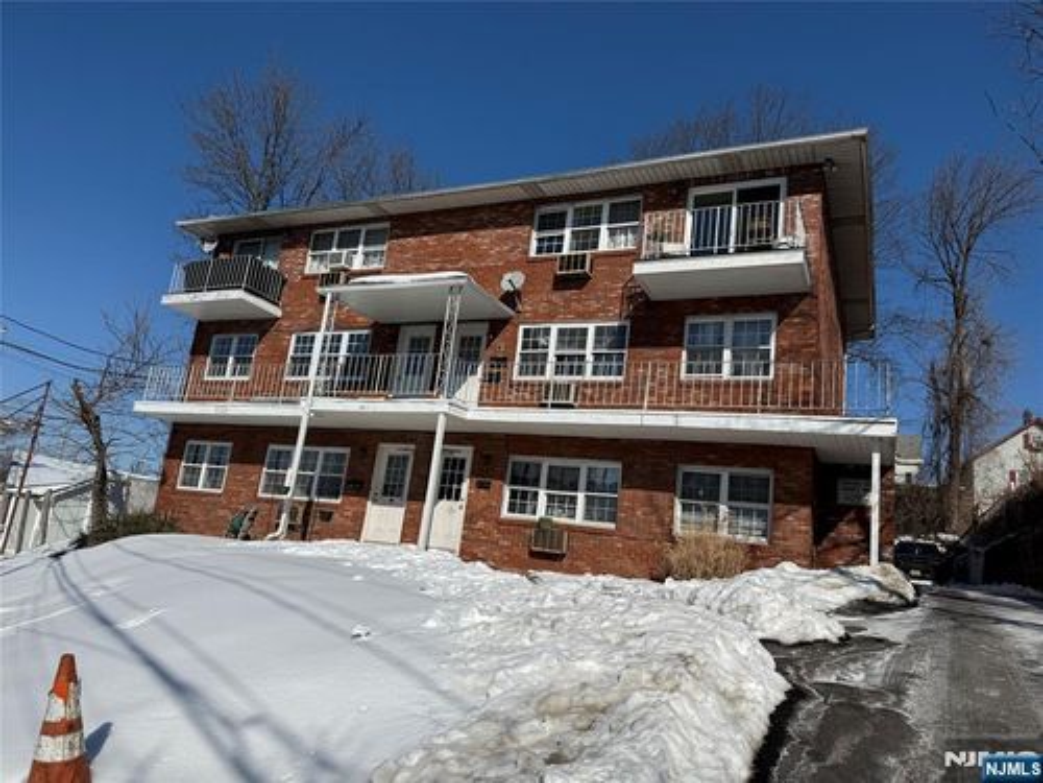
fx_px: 723
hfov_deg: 71.6
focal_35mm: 24
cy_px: 392
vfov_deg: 56.8
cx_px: 522
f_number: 1.78
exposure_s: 1/14286
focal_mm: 6.76
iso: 80
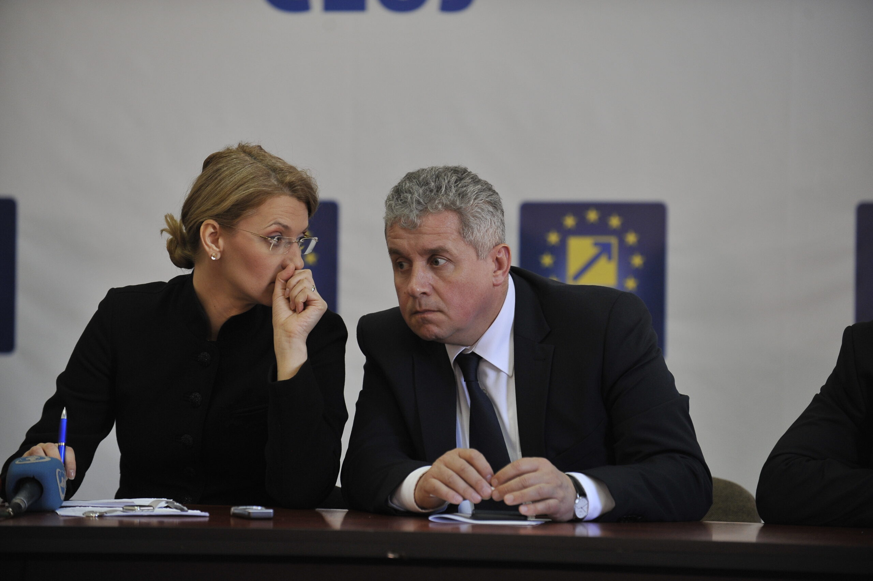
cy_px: 290
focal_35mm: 150
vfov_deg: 9.1
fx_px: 3635
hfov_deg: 13.7
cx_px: 436
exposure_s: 1/160
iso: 1250
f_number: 3.2
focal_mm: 150
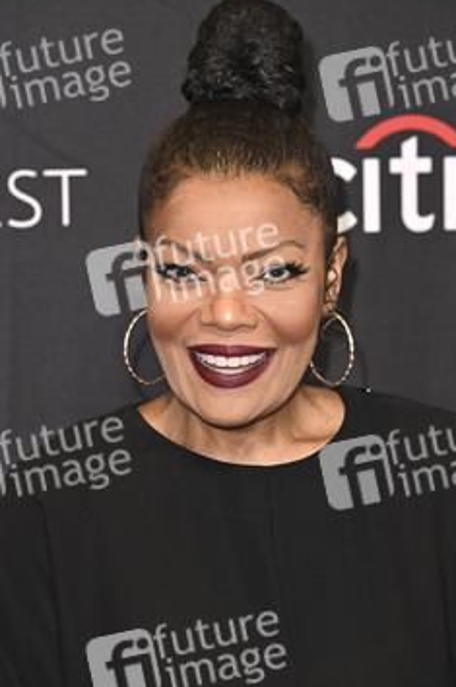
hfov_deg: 9.8
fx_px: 2649
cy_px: 367
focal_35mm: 139
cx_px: 243
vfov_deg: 14.8
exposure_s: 1/320
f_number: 5.6
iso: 2500
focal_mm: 123
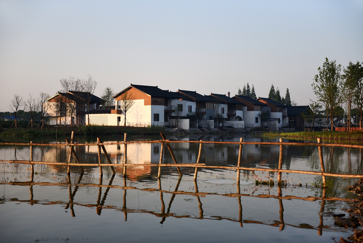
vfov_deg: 24.2
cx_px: 182
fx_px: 565
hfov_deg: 35.6
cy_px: 122
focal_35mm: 56
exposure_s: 1/4000
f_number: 2.8
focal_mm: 56
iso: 400
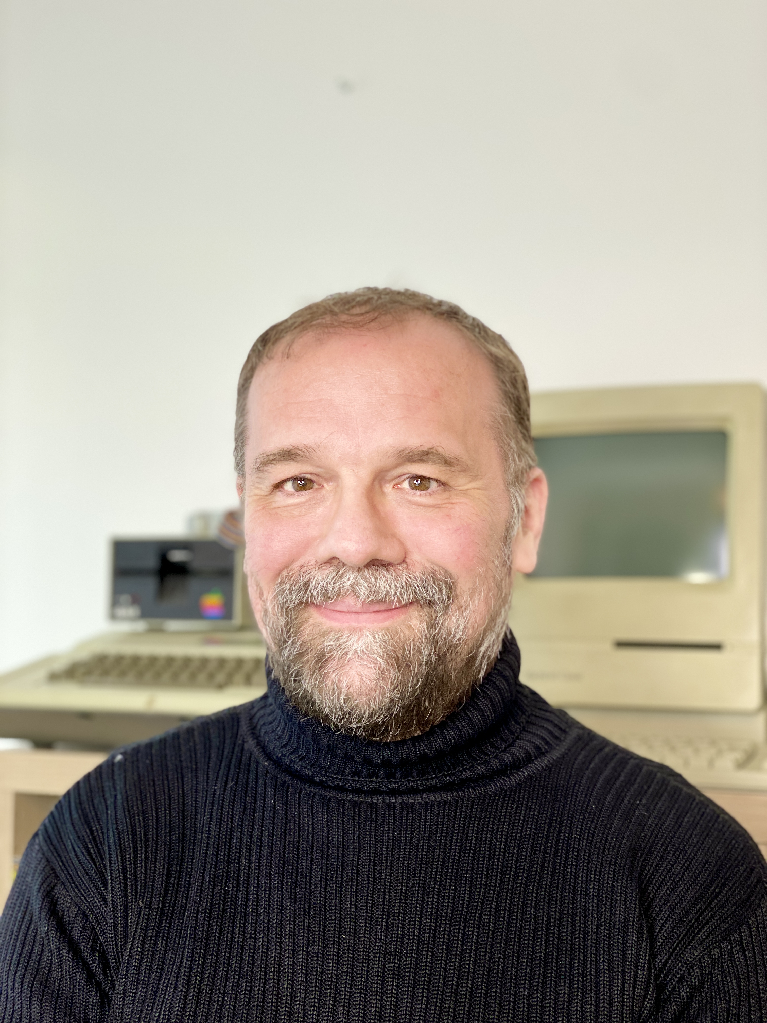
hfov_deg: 28.0
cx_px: 384
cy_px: 512
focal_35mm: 52
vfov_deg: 36.8
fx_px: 1536
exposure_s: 1/33
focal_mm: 6
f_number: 2
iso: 125
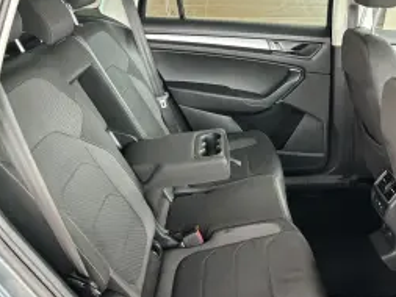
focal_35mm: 37
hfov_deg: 49.8
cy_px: 197
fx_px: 423
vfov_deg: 38.3
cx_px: 235
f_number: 1.6
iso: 400
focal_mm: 5.96
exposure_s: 1/60
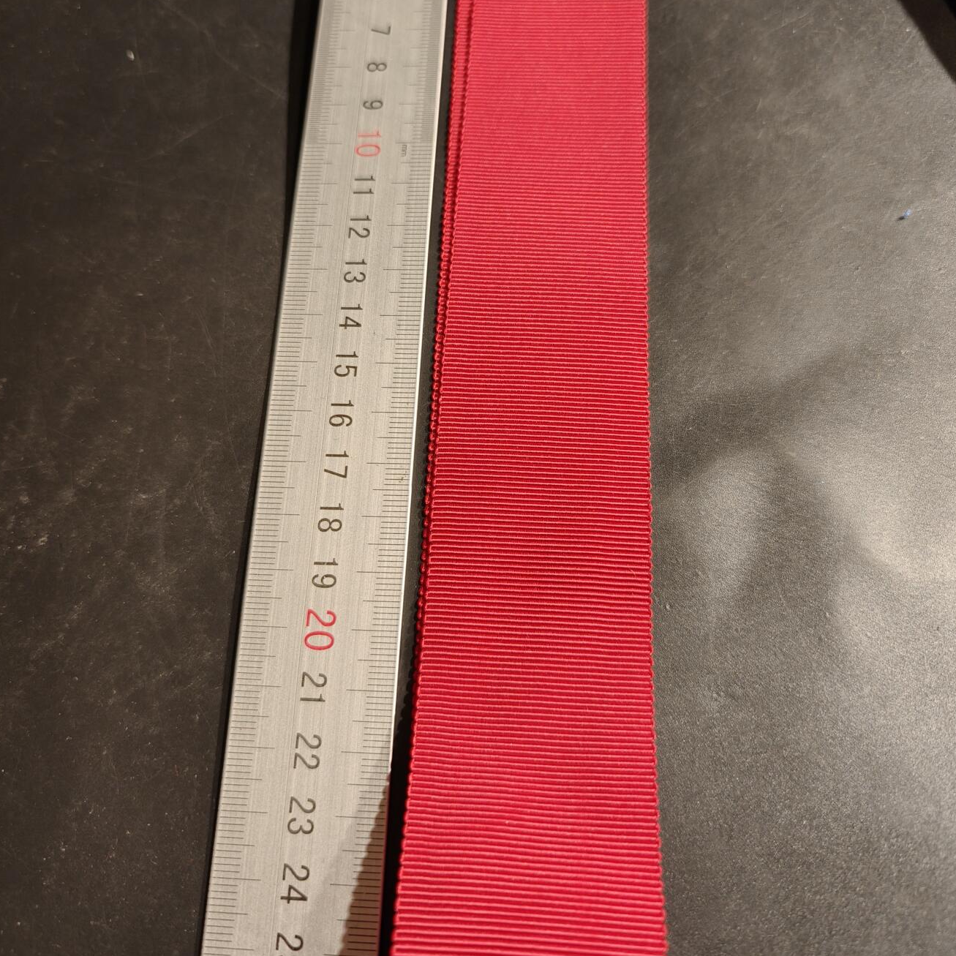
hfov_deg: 57.3
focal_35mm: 28
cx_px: 489
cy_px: 452
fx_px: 875
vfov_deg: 57.3
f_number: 1.6
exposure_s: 1/100
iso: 125
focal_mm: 6.06
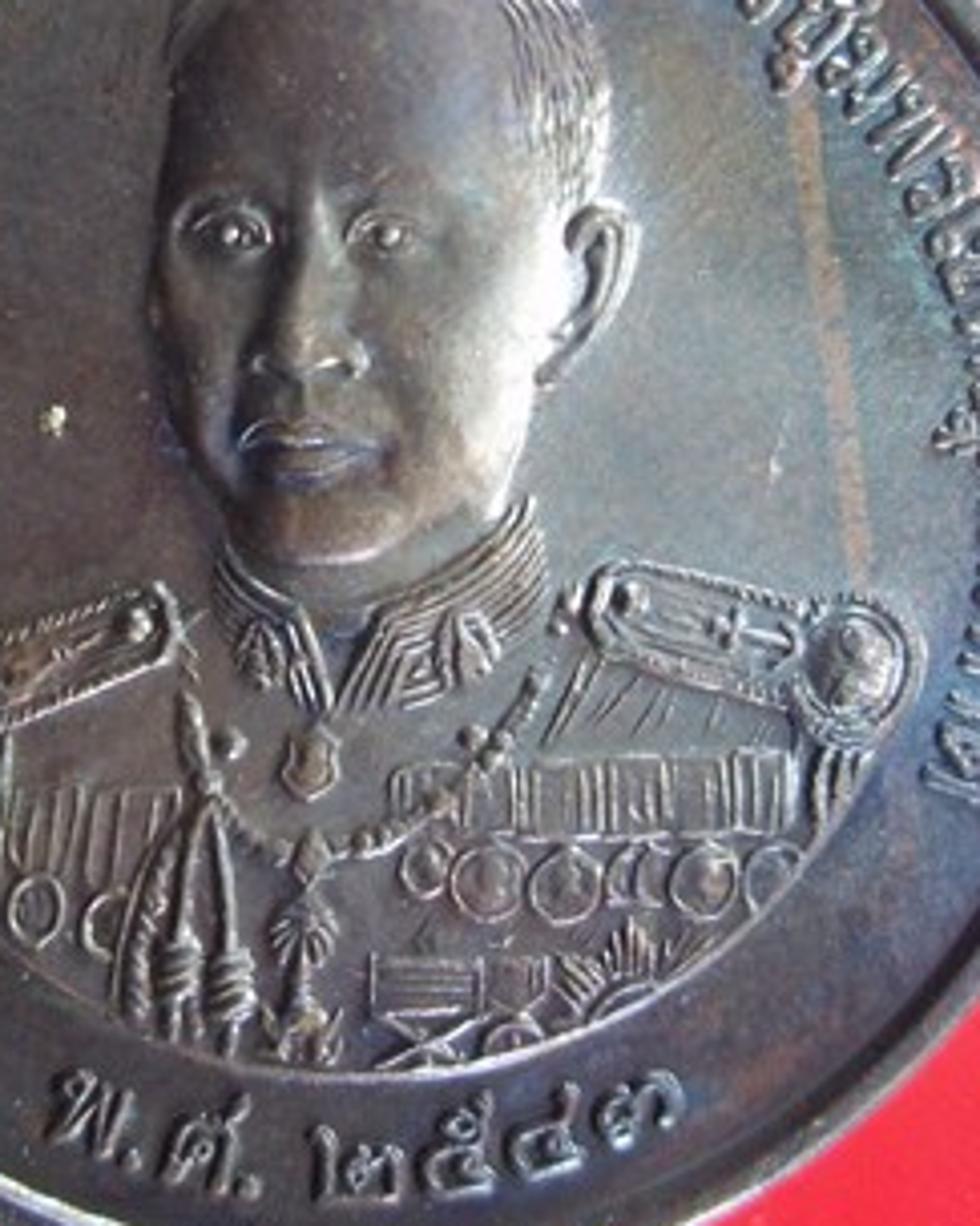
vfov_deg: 28.5
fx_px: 2358
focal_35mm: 65
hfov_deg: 23.4
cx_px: 347
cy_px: 228
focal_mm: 6.5
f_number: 3.1
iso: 91
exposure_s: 1/30
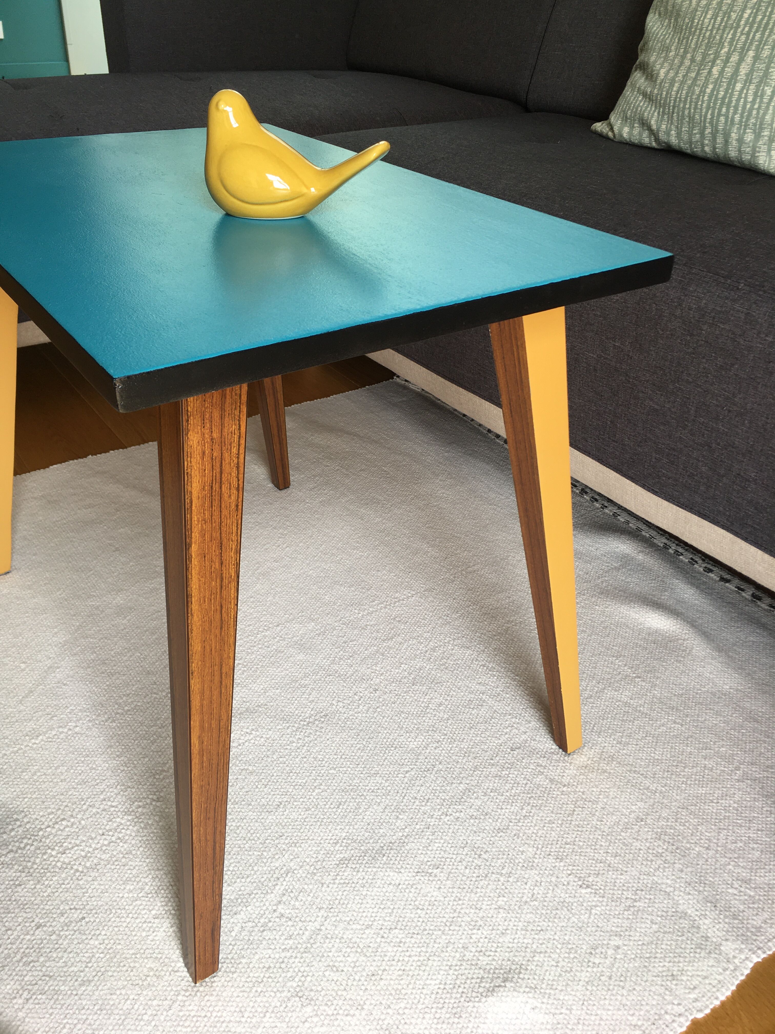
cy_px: 517
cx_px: 388
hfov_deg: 48.2
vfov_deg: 61.7
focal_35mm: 29
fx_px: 866
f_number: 2.2
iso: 25
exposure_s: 1/50
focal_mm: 4.15
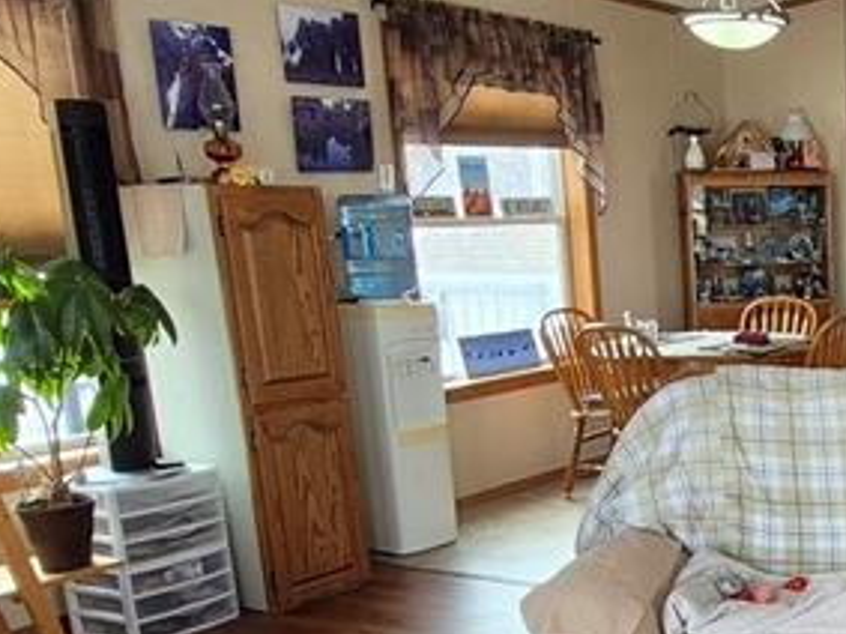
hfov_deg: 35.2
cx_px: 909
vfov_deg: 30.2
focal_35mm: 47
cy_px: 499
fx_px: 1148
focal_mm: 1.74
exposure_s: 1/60
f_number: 2.2
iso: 50
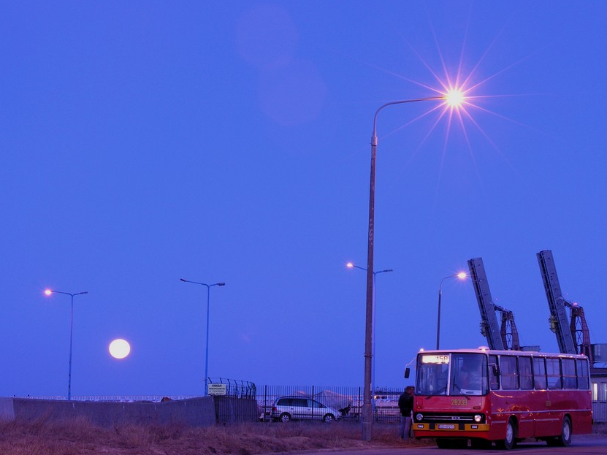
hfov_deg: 17.6
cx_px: 351
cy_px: 233
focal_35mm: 112
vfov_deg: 13.2
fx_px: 1964
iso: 100
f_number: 5.7
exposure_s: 2
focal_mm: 24
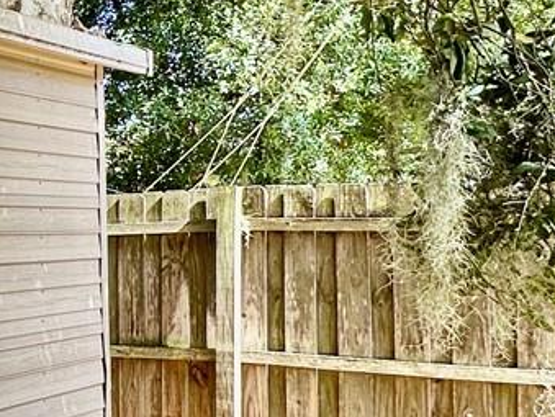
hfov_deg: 21.9
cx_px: -368
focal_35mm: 66
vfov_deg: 22.3
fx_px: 1059
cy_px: 237
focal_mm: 2.22
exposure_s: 1/309
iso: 40
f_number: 2.2
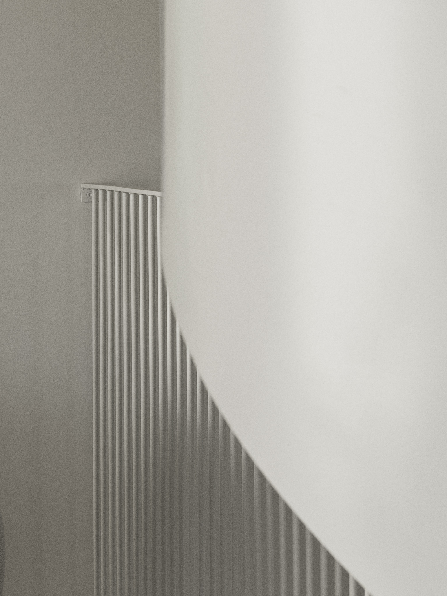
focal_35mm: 216
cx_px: -555
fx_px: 3720
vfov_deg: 9.2
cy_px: 359
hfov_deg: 6.6
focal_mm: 56
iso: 160
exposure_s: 1/80
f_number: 8
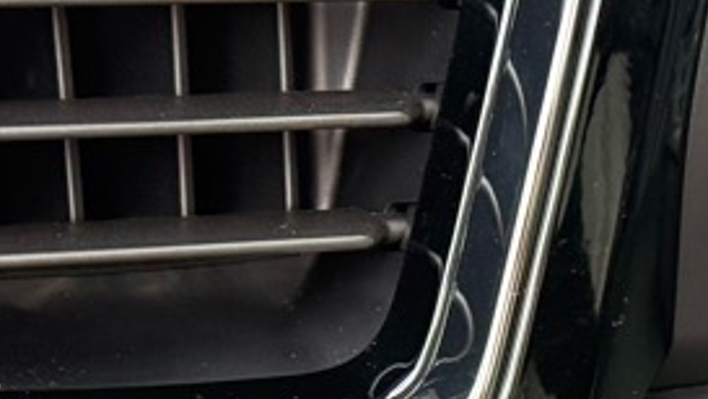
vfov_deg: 6.1
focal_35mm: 196
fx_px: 3682
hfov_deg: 10.7
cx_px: 903
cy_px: 757
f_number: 1.78
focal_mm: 6.76
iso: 200
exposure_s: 1/155
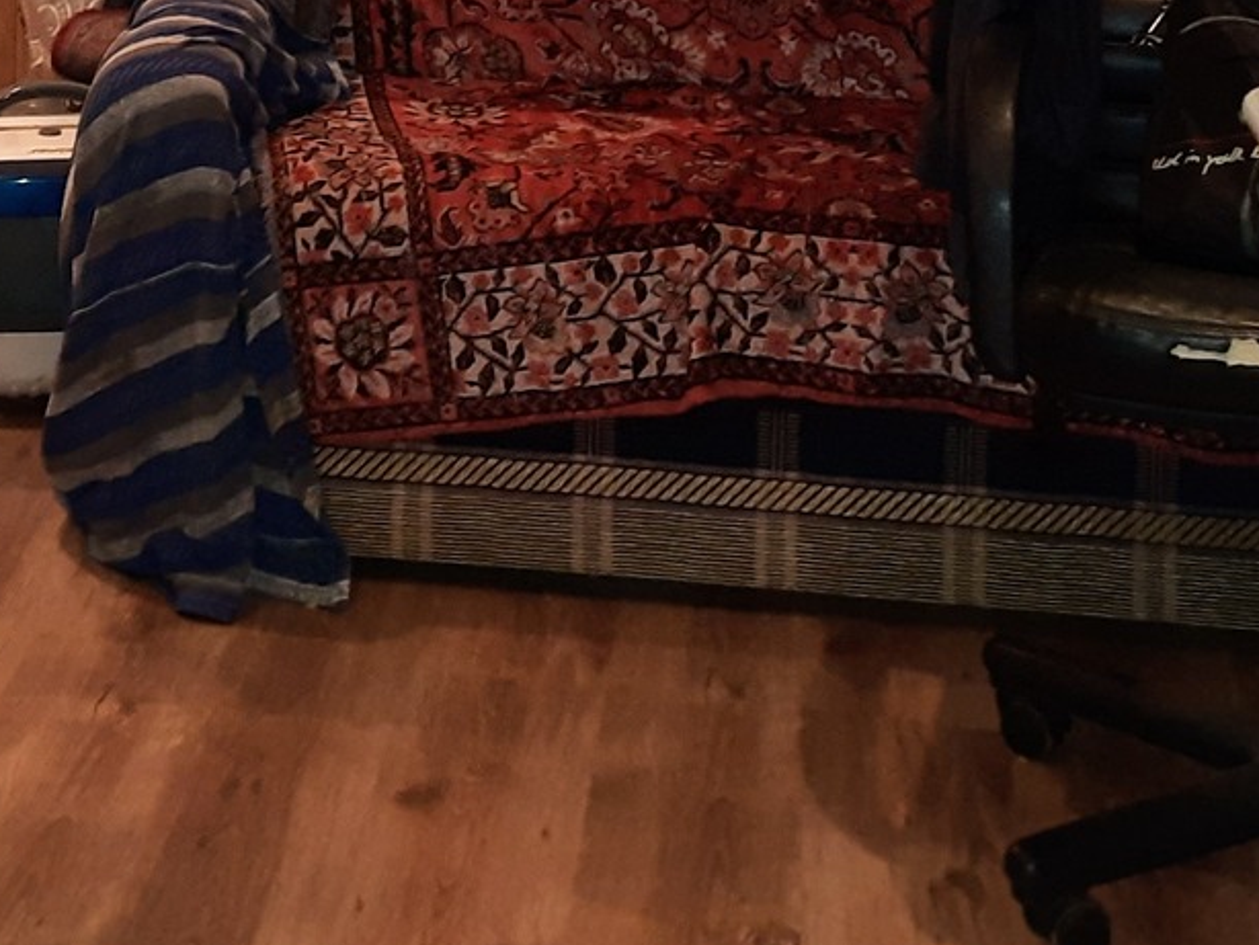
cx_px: 265
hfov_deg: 24.1
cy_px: -533
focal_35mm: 80
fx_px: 2911
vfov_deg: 16.5
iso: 400
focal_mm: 5.23
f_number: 1.8
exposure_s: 1/25
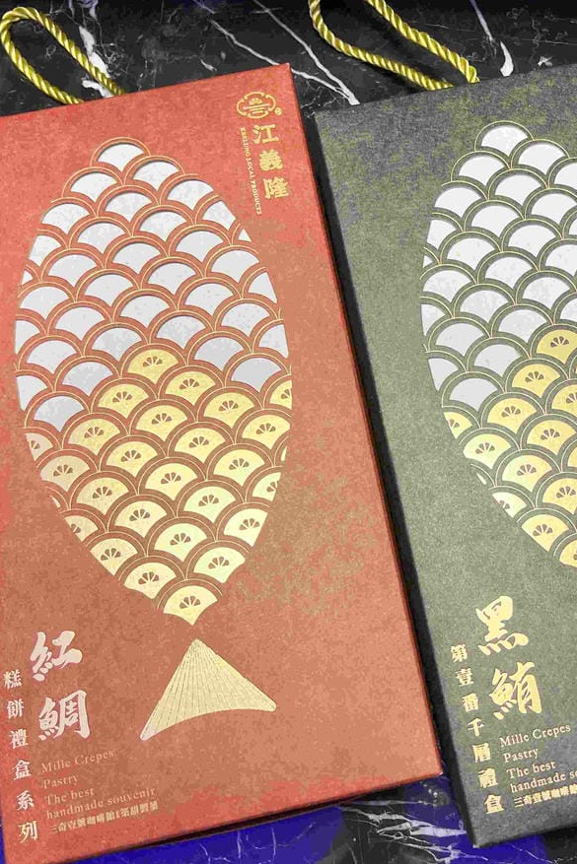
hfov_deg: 35.5
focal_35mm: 37
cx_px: 396
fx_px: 889
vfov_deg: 51.9
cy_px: 428
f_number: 1.5
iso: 80
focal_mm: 5.7
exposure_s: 1/60
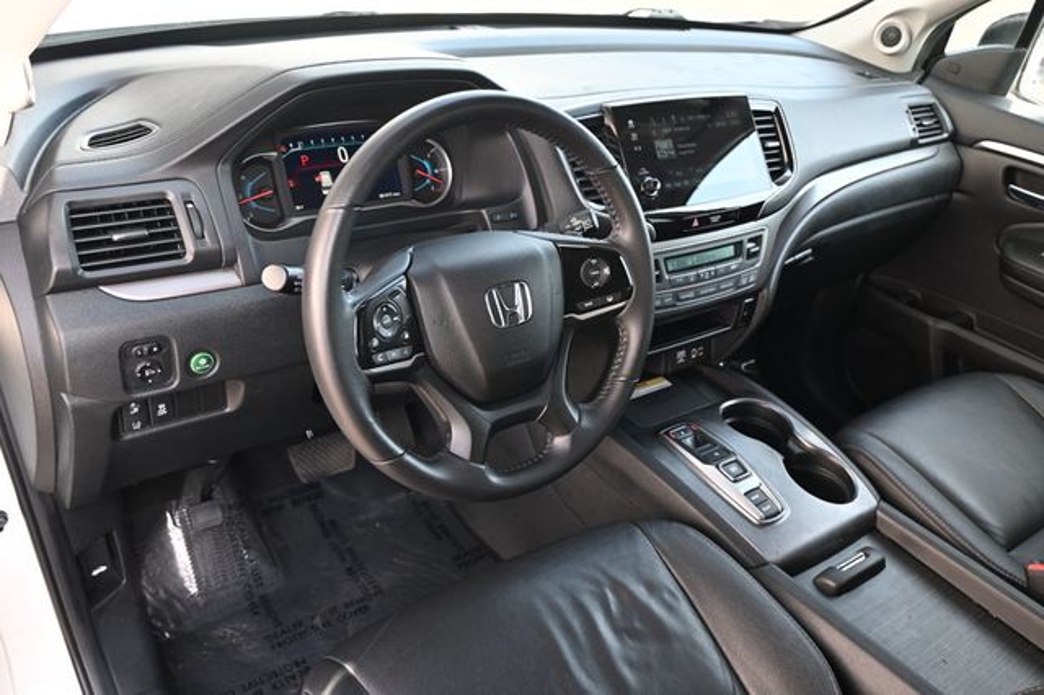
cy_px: 348
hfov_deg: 62.0
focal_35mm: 30
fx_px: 870
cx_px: 522
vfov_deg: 43.6
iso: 500
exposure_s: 1/125
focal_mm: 20
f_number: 3.8
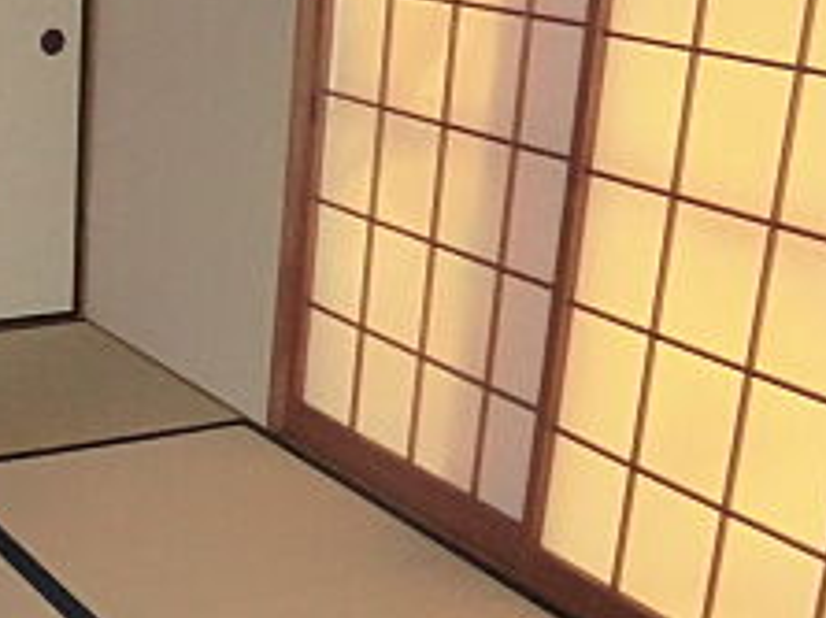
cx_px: -107
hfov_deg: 25.8
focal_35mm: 69
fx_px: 1646
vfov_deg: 21.3
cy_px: 355
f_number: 3.2
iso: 400
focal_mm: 4.3
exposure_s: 1/15
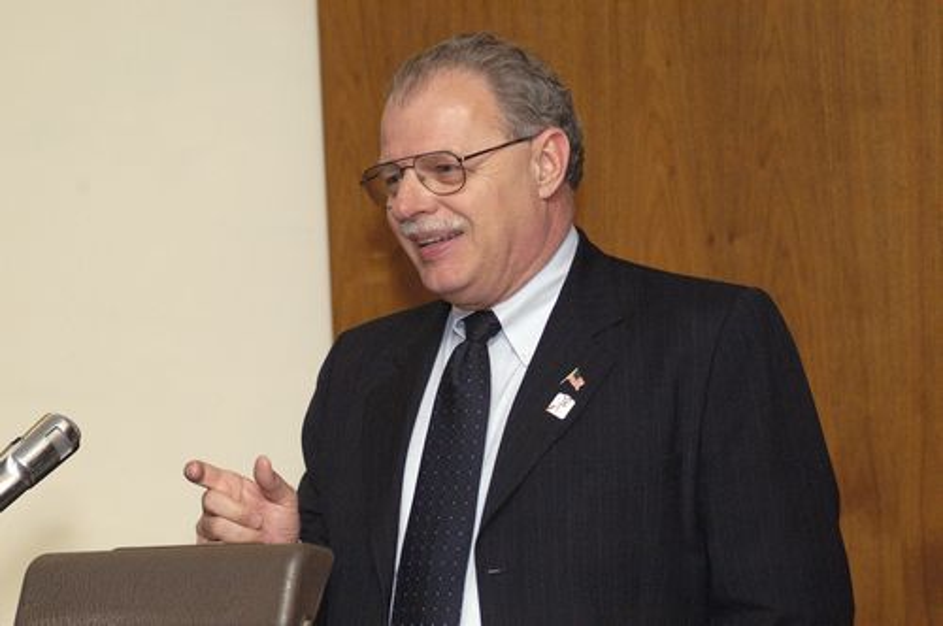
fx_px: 3924
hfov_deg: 13.7
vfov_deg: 9.1
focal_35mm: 150
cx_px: 472
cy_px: 313
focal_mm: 100
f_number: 4.5
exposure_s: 1/160
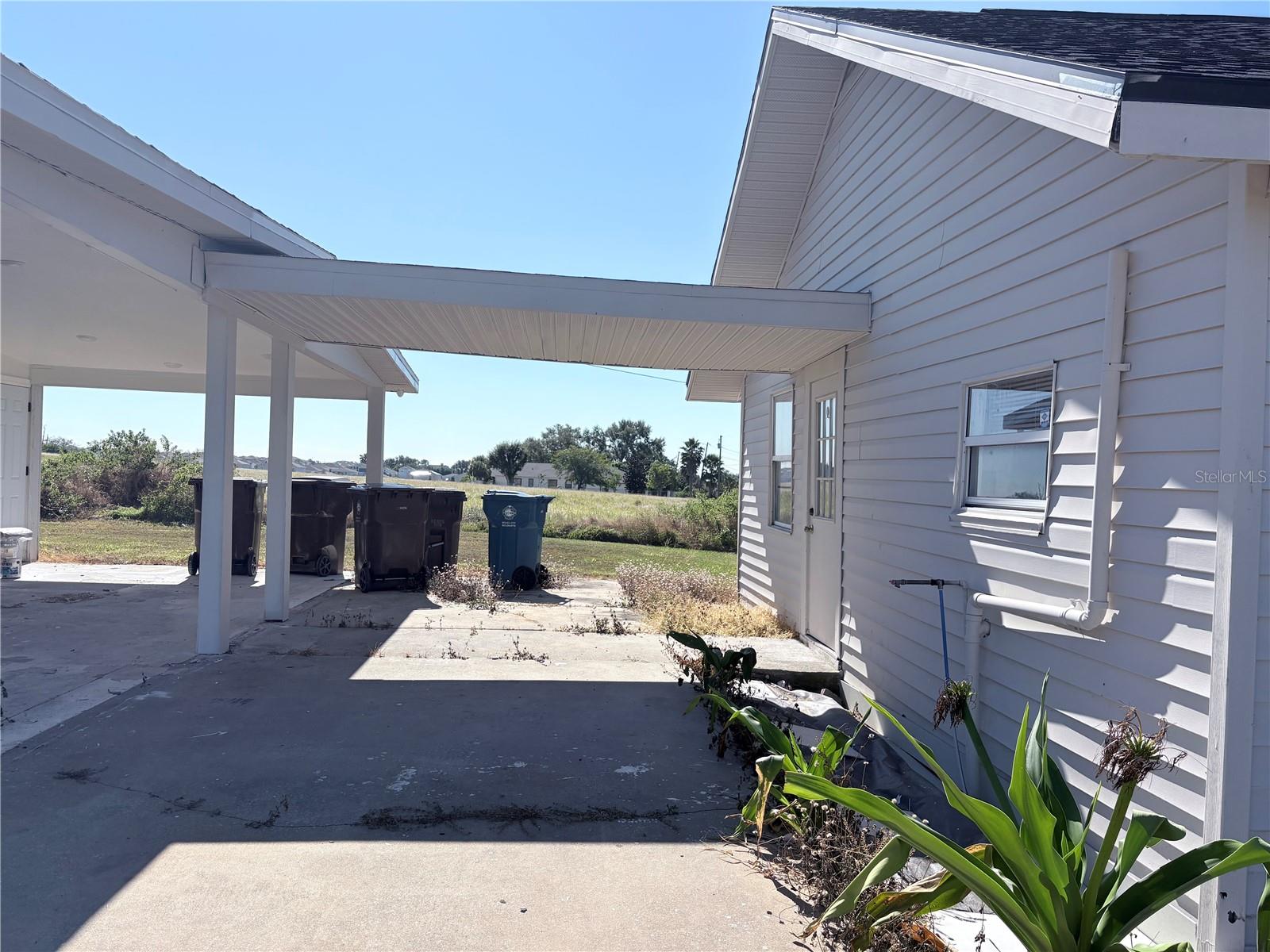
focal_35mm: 26
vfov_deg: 53.1
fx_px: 954
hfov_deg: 67.3
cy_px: 476
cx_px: 635
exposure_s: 1/4329
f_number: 1.6
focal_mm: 5.96
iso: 50
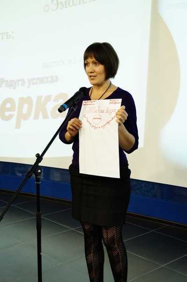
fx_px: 410
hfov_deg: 25.7
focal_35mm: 52
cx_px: 94
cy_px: 141
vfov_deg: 37.9
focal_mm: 35
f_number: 4.5
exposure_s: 1/20
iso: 1600
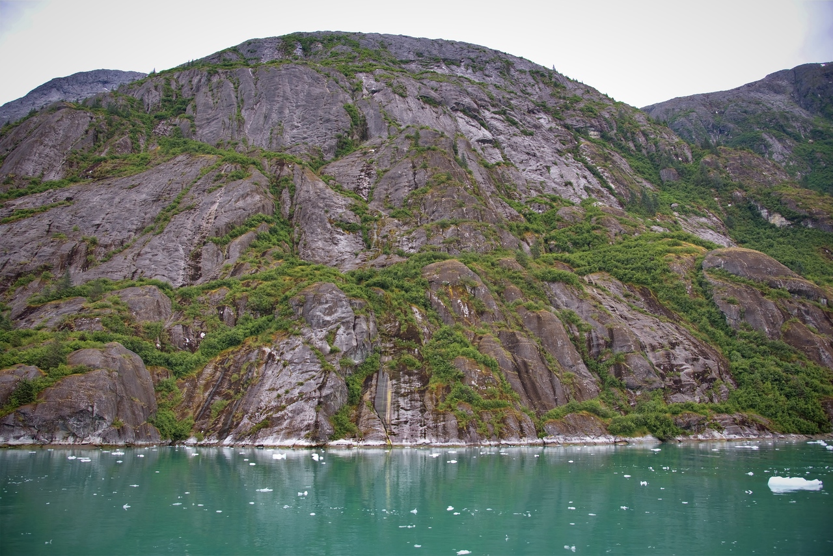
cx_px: 416
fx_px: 555
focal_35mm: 24
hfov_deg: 73.7
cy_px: 278
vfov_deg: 53.2
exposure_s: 1/100
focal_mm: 24
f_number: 5
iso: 100
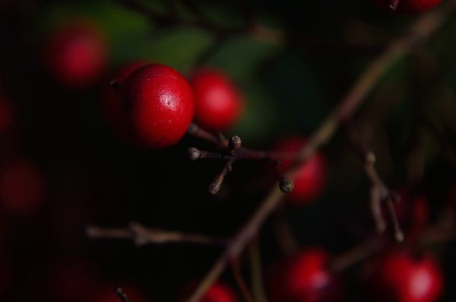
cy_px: 151
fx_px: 1043
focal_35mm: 82
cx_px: 228
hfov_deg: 24.7
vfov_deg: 16.5
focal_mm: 55
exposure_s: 1/400
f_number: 6.3
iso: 100
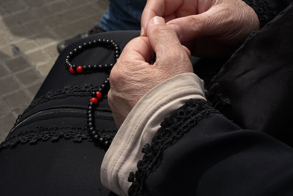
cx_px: 123
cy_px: 82
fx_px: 537
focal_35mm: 66
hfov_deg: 30.5
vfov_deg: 20.6
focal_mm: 54
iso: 800
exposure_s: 1/640
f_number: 22
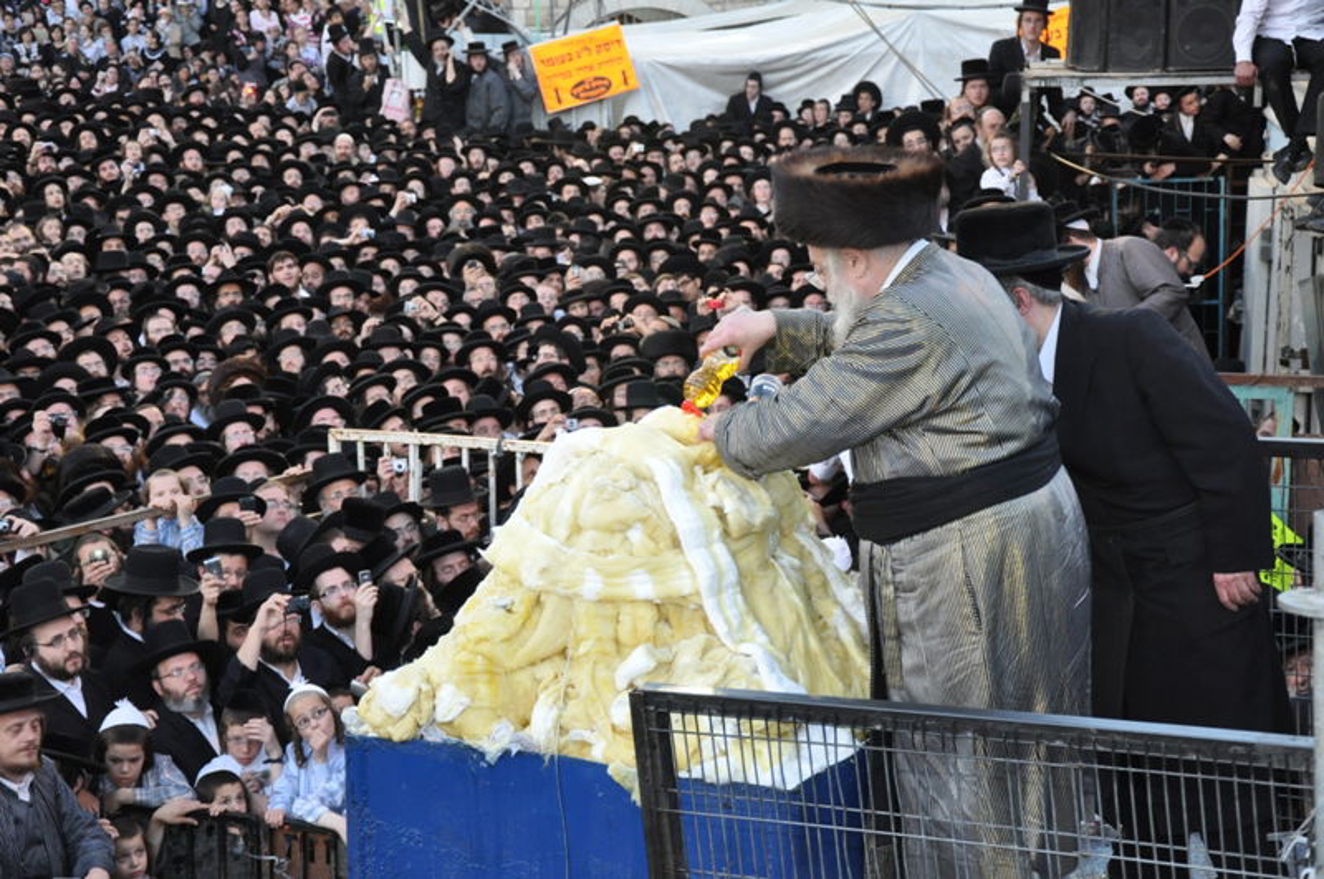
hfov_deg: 28.1
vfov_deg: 18.9
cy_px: 440
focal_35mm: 72
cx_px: 662
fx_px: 2644
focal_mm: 48
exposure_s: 1/60
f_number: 4.8
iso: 800
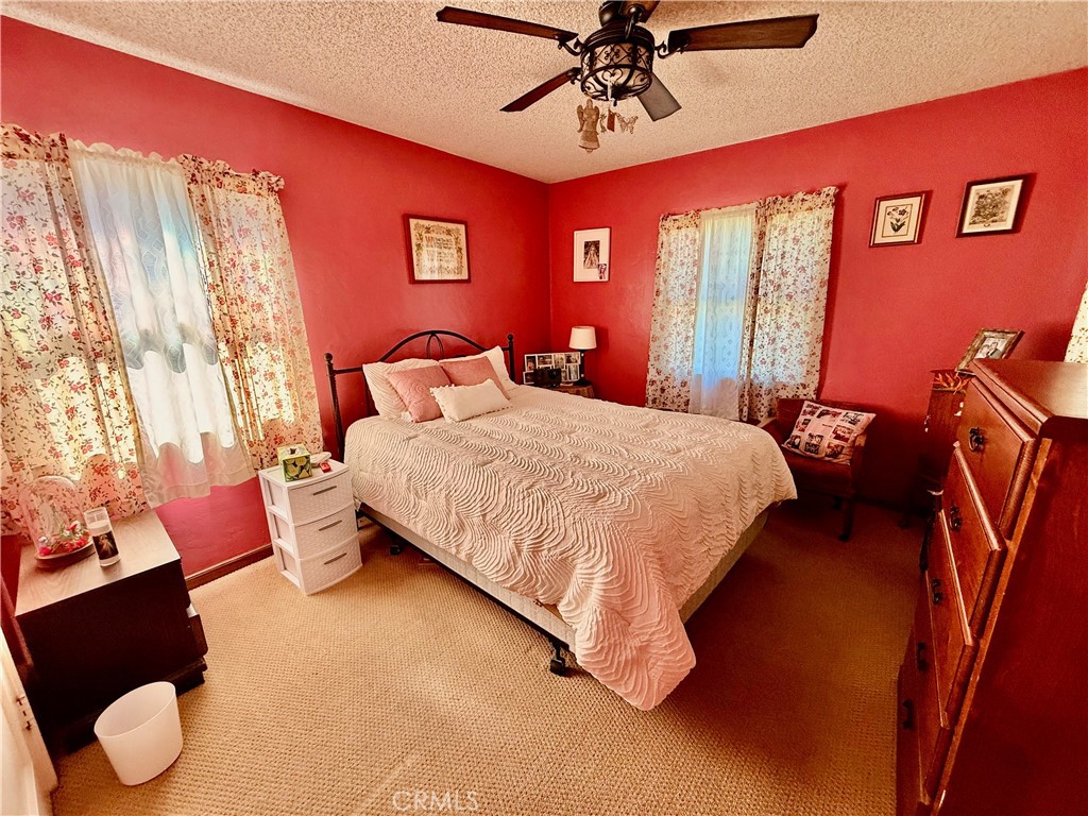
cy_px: 408
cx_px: 544
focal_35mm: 14
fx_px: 440
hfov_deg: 102.1
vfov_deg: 85.7
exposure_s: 1/99
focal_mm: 2.22
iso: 200
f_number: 2.2
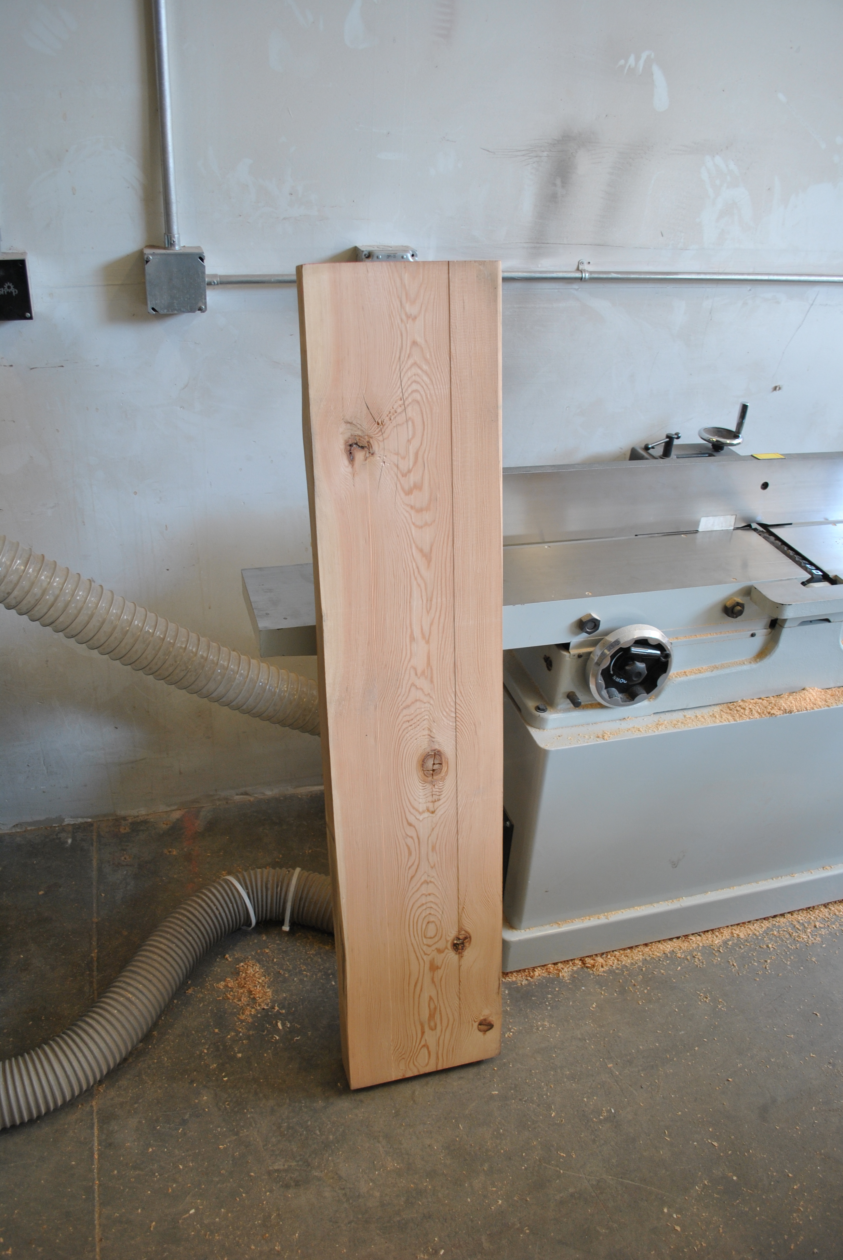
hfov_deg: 48.0
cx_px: 422
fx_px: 946
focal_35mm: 27
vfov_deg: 67.3
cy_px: 630
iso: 220
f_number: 3.5
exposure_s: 1/30
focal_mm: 18
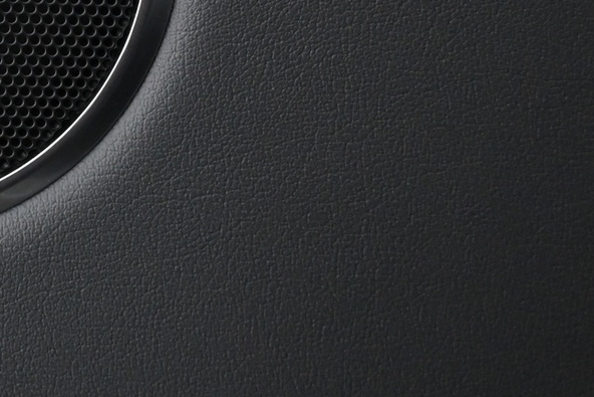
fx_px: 1557
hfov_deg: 20.0
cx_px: -152
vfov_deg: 14.3
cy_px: -3
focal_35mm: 94
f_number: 4.2
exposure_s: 1/40
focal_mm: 23
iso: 2500
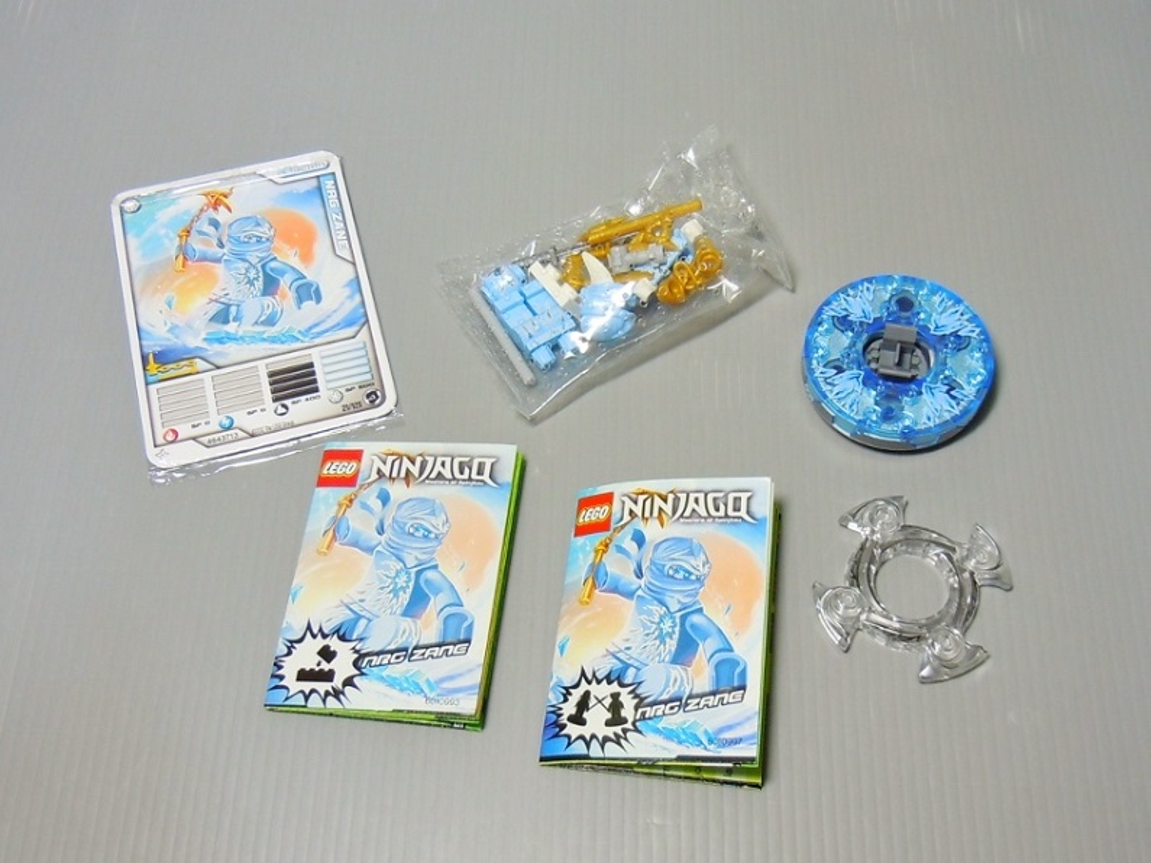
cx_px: 576
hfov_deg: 60.0
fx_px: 997
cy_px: 432
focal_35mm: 30
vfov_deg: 46.8
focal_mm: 5.4
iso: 100
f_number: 3.5
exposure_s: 1/10
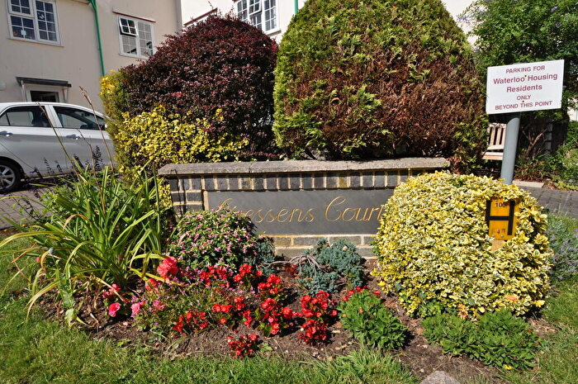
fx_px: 313
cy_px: 192
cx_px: 289
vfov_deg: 63.1
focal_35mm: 20
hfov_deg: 85.5
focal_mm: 13
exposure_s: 1/640
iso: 200
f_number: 8
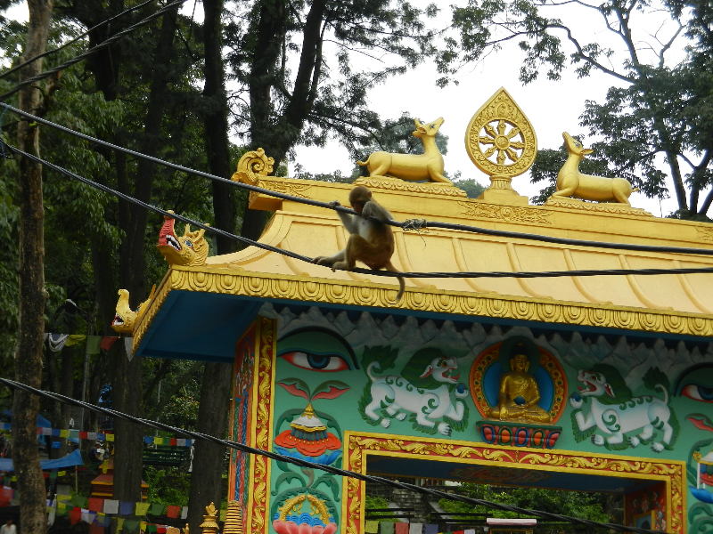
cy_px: 267
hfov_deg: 21.5
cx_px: 356
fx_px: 1874
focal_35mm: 91
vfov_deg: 16.2
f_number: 4.9
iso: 160
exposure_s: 1/320
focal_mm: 16.3
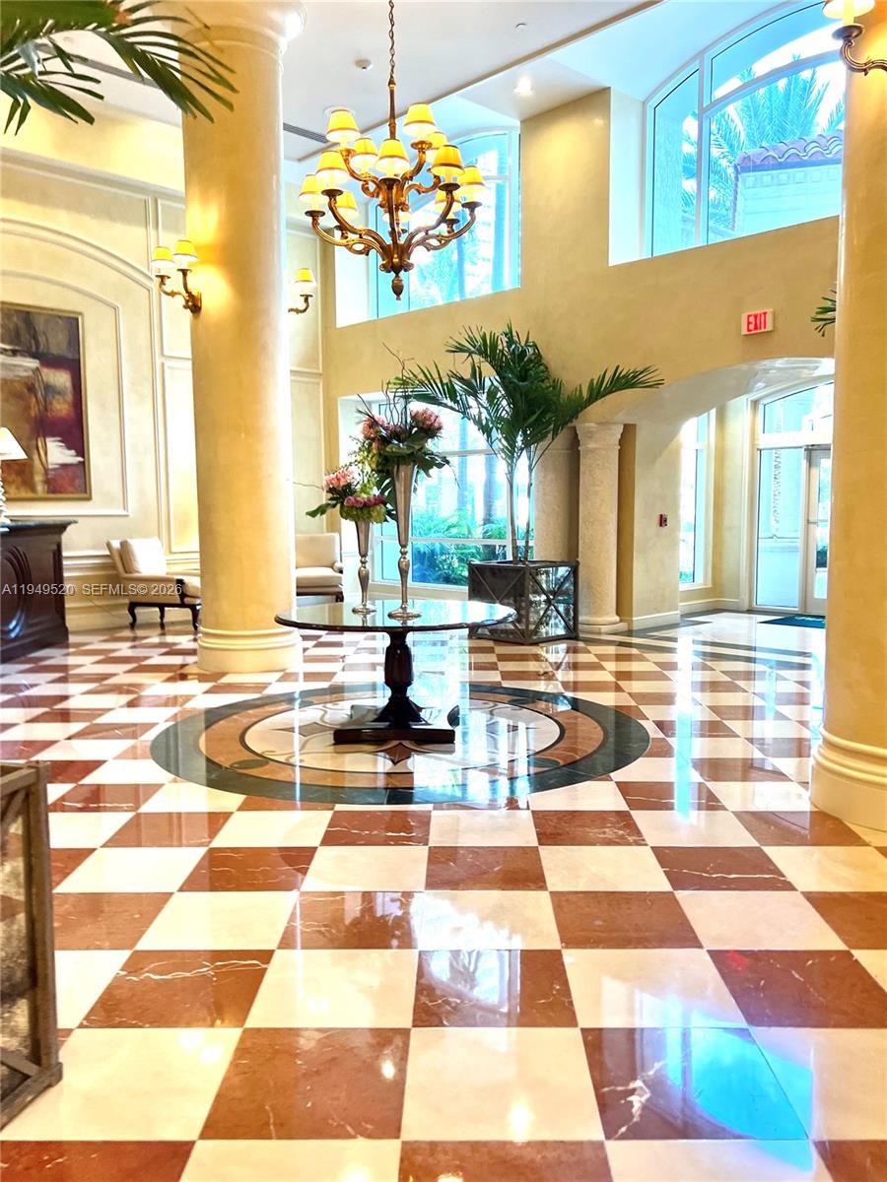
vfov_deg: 67.3
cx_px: 444
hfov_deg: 53.1
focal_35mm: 26
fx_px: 888
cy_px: 591
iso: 80
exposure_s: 1/60
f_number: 1.5
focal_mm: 5.7
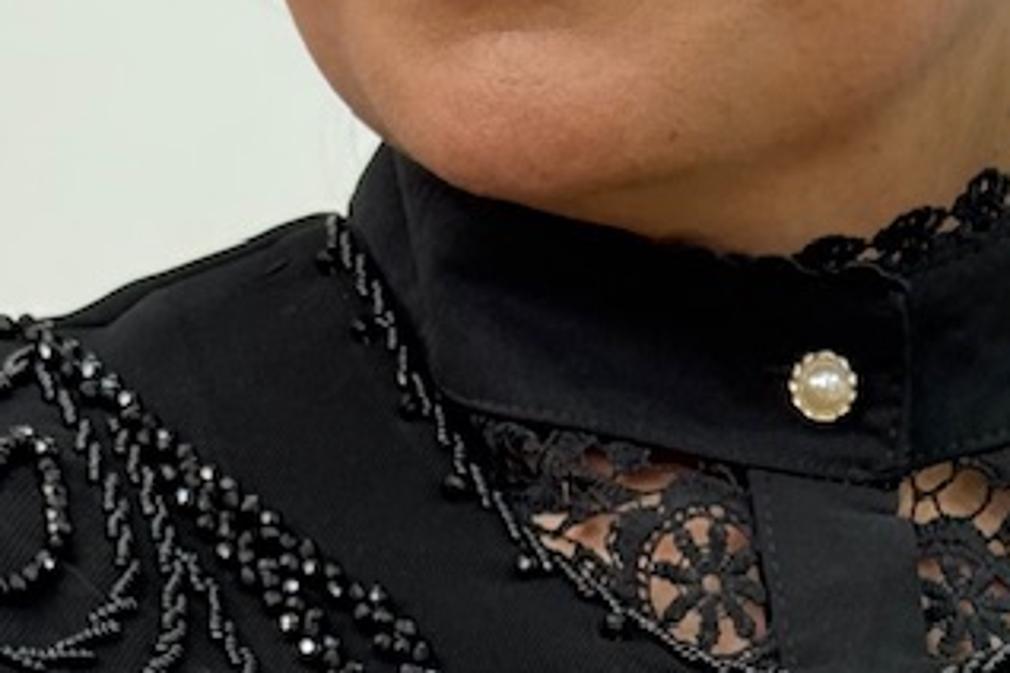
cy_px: 1768
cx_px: 851
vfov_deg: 6.4
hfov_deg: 10.2
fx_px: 5639
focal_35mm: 201
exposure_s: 1/157
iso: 64
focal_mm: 6.76
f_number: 1.78
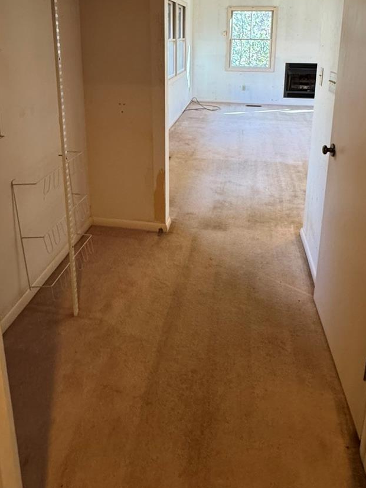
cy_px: 118
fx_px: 367
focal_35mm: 26
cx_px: 188
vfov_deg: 63.1
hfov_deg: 53.0
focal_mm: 2.22
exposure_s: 1/60
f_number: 2.2
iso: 320
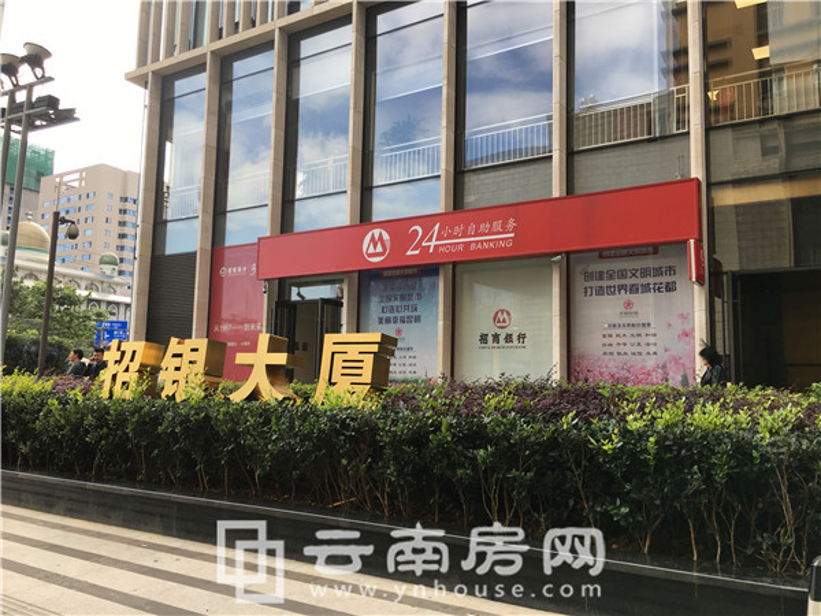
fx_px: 688
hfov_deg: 61.7
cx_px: 410
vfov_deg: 48.2
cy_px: 308
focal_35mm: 29
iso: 25
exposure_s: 1/405
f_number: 2.2
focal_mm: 4.15
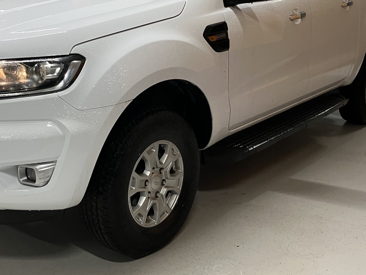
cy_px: 82
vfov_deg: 29.9
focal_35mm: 48
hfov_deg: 39.4
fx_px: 508
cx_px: 137
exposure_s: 1/50
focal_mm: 3.99
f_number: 1.8
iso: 64
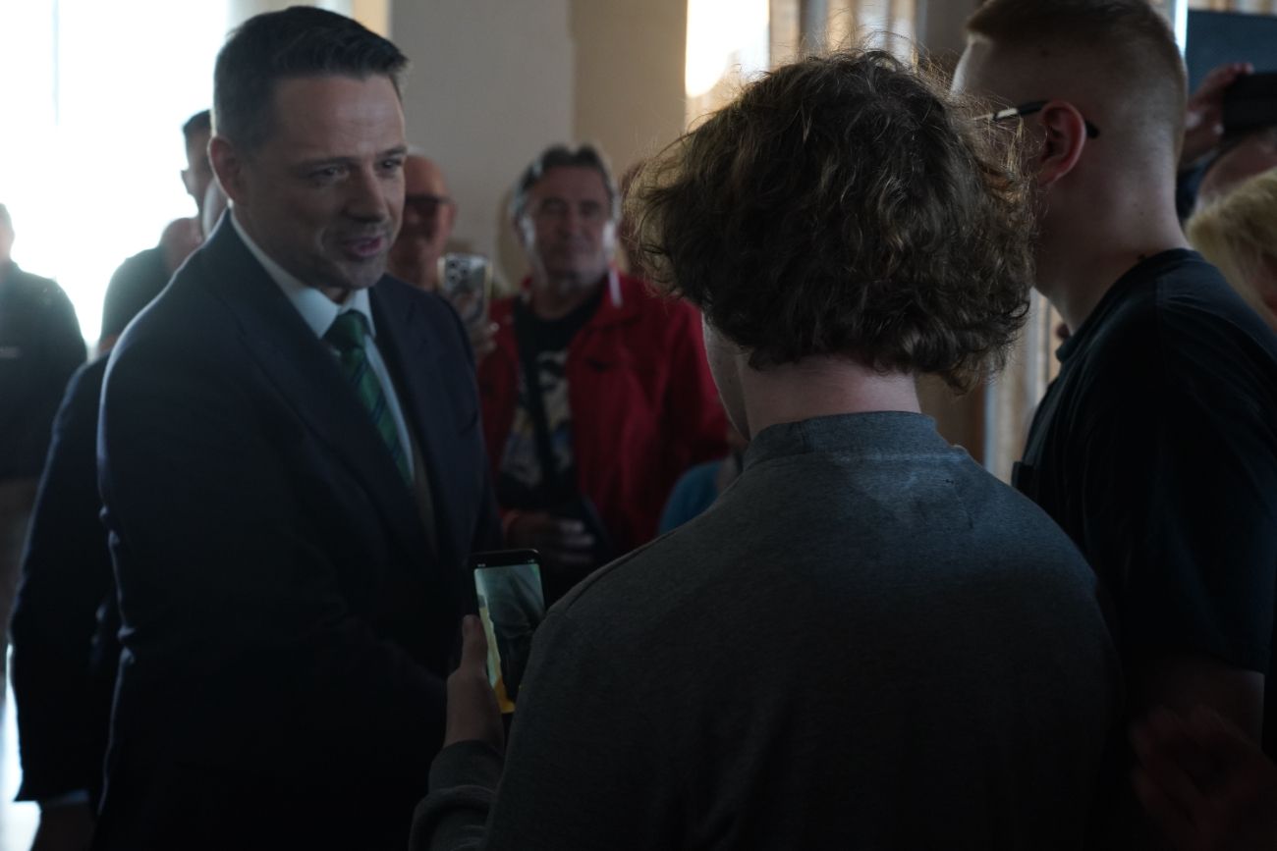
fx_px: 2164
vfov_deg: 22.3
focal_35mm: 61
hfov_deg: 32.9
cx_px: 638
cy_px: 426
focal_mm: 61
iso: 2000
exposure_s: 1/100
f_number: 5.6
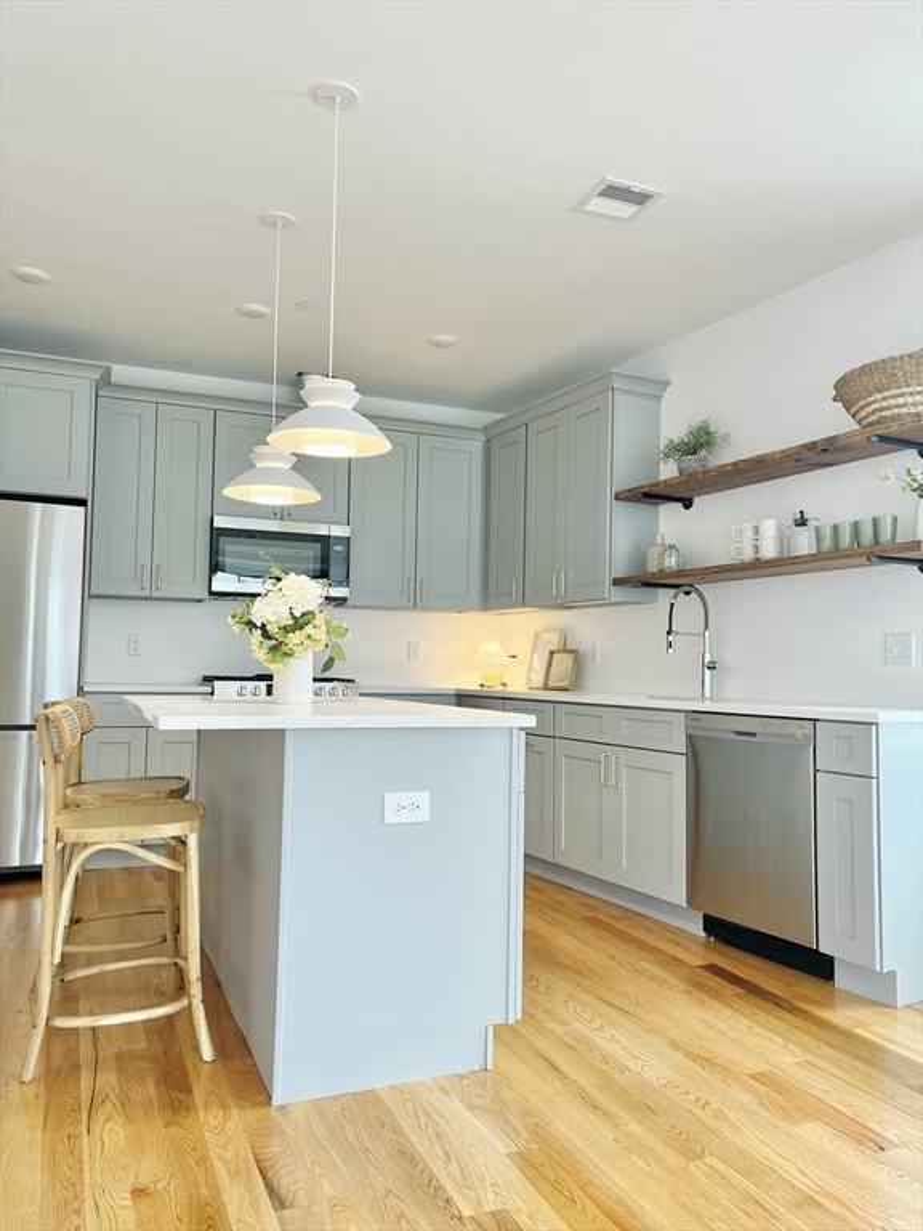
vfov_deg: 67.3
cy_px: 616
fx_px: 924
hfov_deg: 53.1
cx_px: 462
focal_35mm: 26
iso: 80
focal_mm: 5.1
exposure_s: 1/120
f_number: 1.6
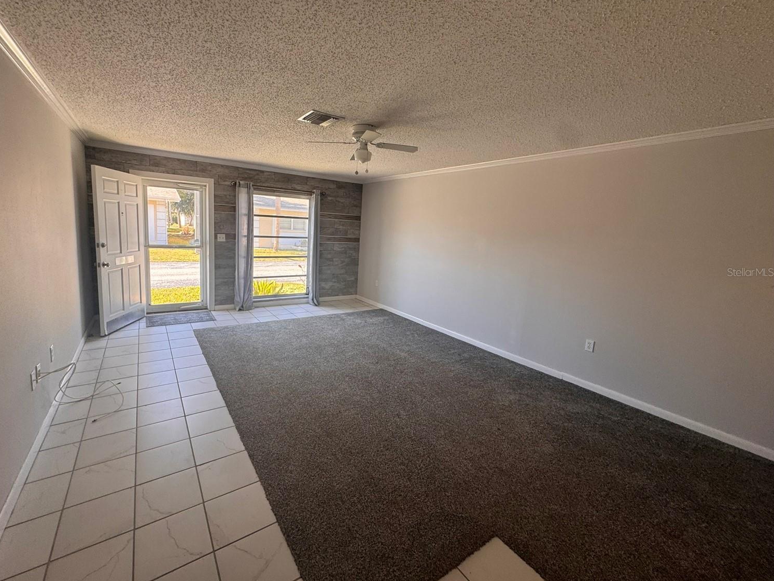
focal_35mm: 15
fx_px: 335
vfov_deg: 81.7
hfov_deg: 98.0
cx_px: 361
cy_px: 272
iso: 64
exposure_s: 1/99
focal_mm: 2.22
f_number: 2.2
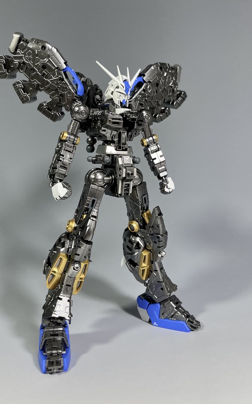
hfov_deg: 44.4
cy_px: 201
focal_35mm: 28
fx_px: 308
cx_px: 104
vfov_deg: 66.5
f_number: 1.6
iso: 50
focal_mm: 5.1
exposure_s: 1/120
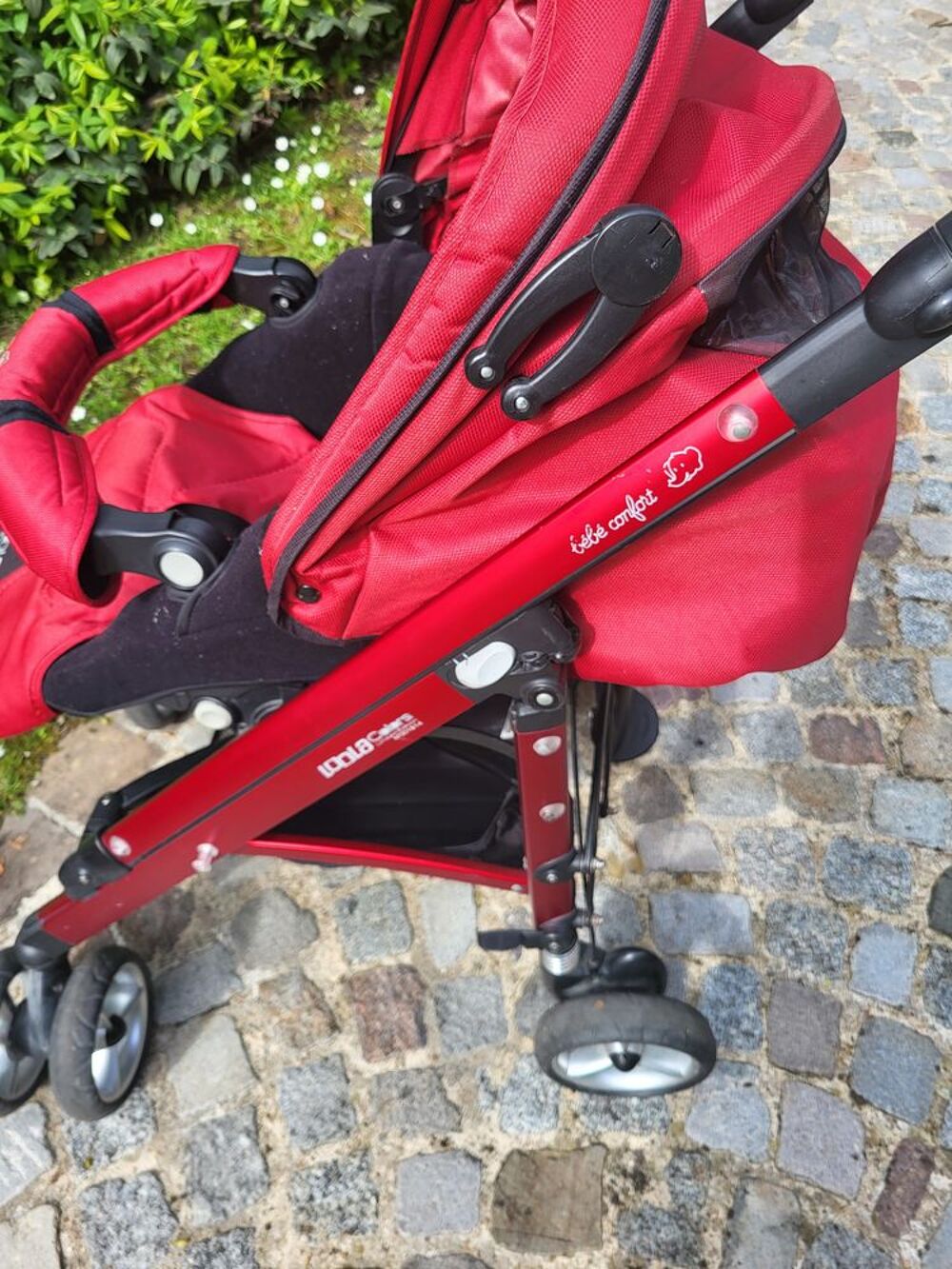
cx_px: 476
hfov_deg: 53.1
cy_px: 634
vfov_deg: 67.3
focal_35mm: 26
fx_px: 953
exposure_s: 1/709
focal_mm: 5.4
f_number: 1.8
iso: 40
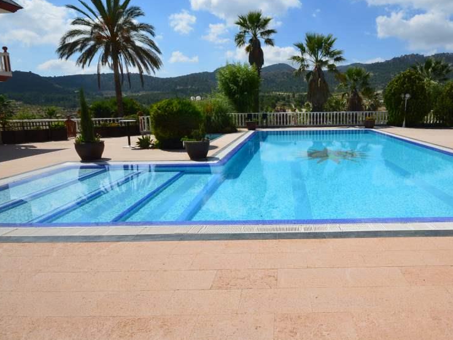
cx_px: 287
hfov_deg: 80.0
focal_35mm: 20
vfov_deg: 65.6
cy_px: 144
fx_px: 262
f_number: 11
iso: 250
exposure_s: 1/500
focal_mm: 10
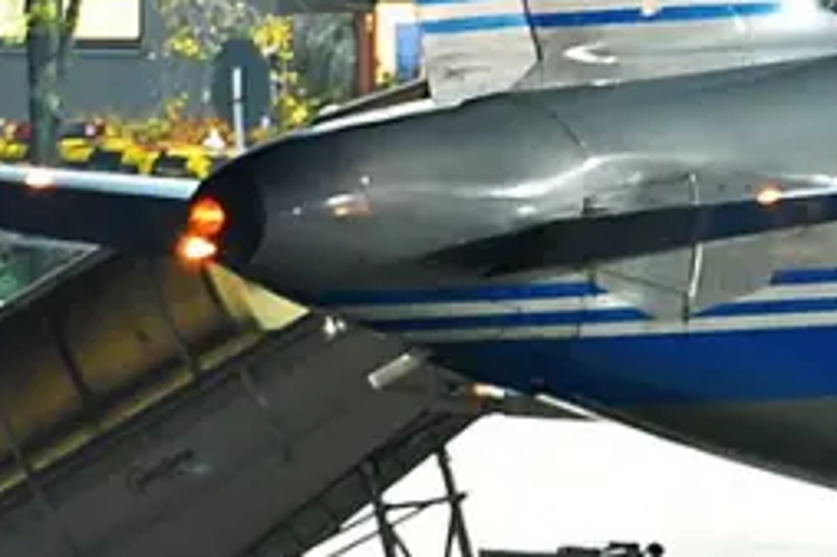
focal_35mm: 1090
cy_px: 190
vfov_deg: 1.3
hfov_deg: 1.9
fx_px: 25325
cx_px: 1137
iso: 100
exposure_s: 5
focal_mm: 180
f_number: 8
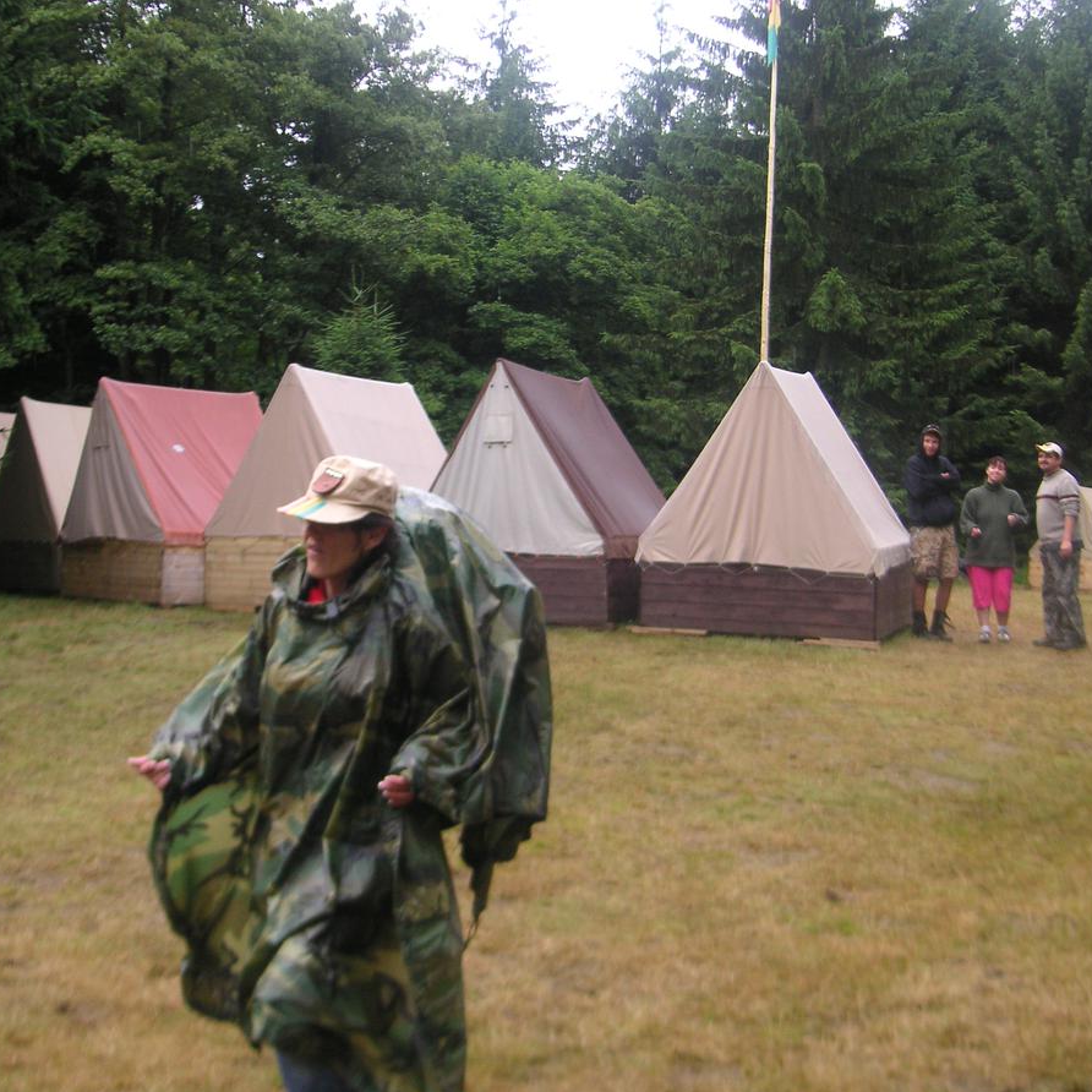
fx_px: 1570
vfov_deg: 38.3
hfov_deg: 38.3
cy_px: 550
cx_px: 488
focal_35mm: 44
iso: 50
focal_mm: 6.1
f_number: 2.8
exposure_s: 1/250
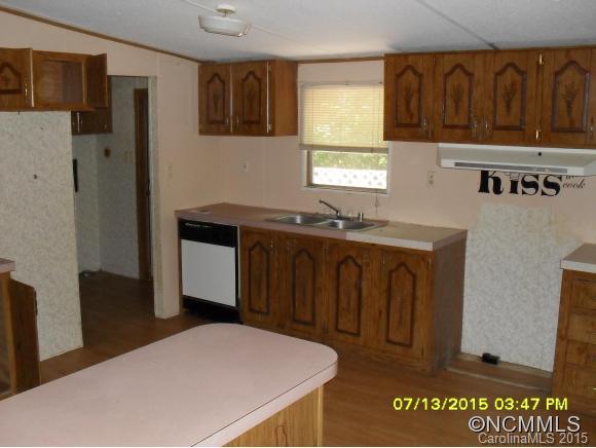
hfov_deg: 52.6
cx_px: 298
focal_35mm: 35
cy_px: 224
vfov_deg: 40.8
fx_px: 603
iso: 240
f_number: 3.2
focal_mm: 6.3
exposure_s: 1/45
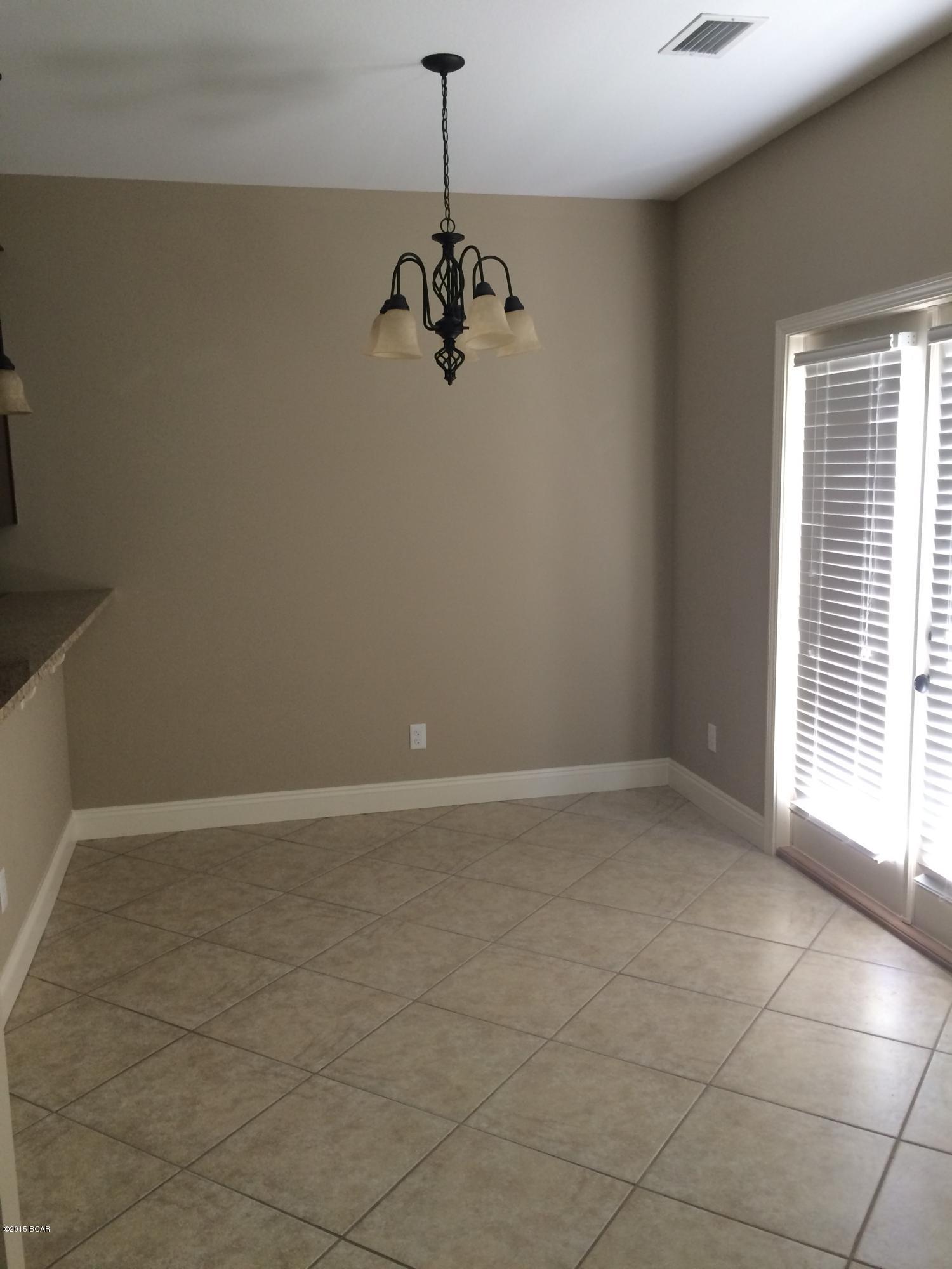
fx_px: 1063
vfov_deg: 61.7
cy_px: 634
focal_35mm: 29
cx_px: 476
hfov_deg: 48.2
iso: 50
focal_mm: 4.15
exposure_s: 1/30
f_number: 2.2
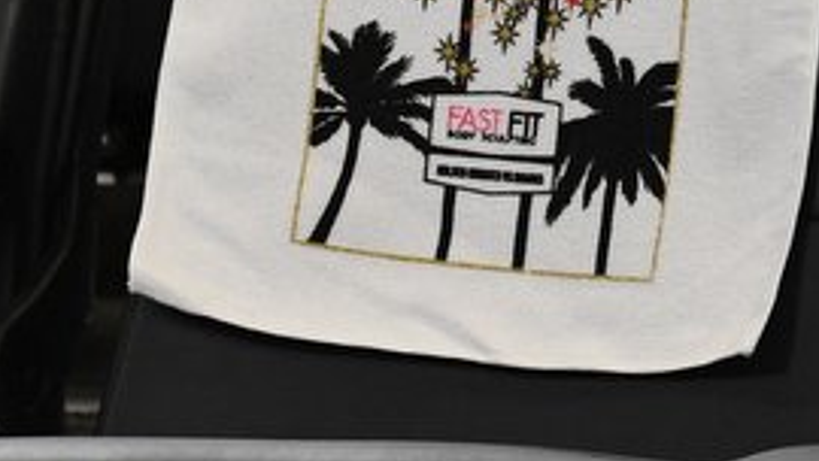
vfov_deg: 4.8
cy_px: 124
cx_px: 1344
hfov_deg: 8.3
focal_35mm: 251
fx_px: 5452
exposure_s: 1/250
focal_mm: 36
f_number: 4
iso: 1800
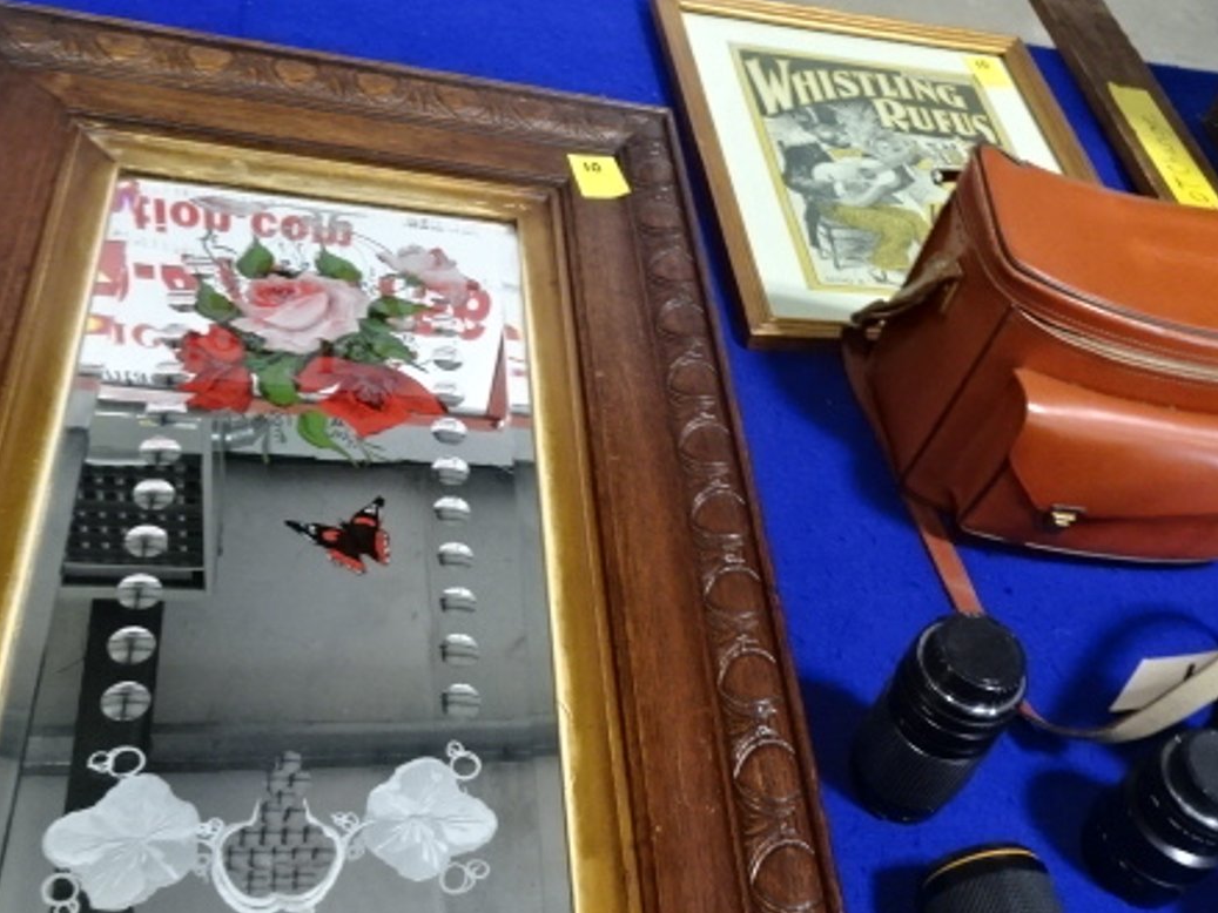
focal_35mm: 35
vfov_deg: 40.5
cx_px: 736
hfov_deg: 52.2
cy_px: 553
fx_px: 1232
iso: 640
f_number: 3.5
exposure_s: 1/30
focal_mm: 4.1
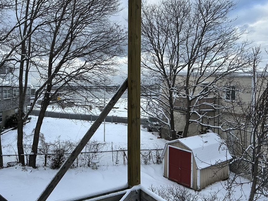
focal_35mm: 31
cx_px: 122
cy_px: 100
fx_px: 240
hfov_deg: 58.3
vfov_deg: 45.4
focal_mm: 5.7
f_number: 1.5
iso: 50
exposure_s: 1/1038
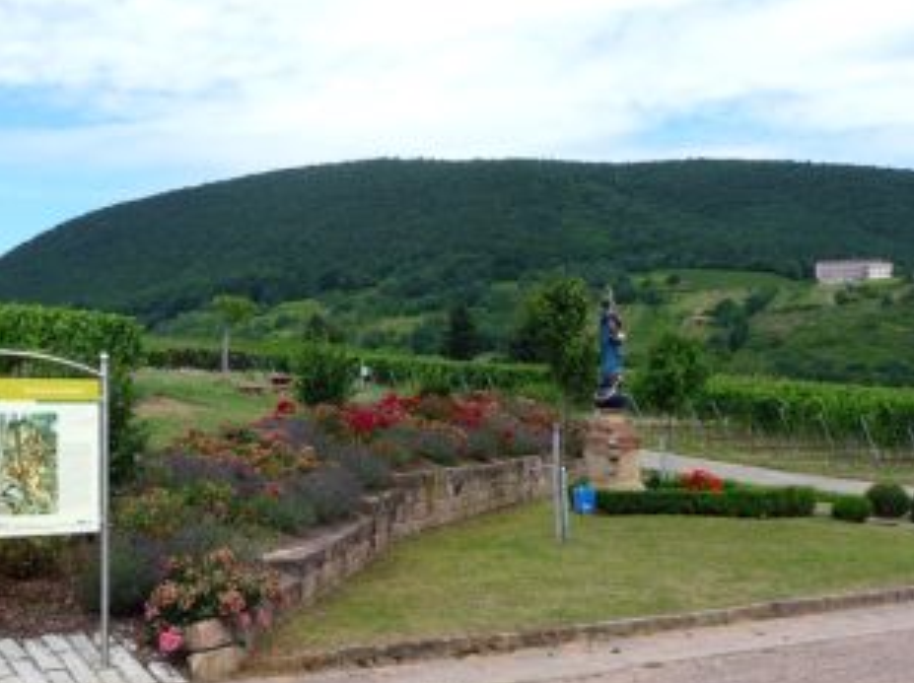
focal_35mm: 42
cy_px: 346
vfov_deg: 34.3
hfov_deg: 44.7
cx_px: 385
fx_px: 1108
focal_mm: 4.7
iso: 100
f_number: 3.3
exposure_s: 1/800
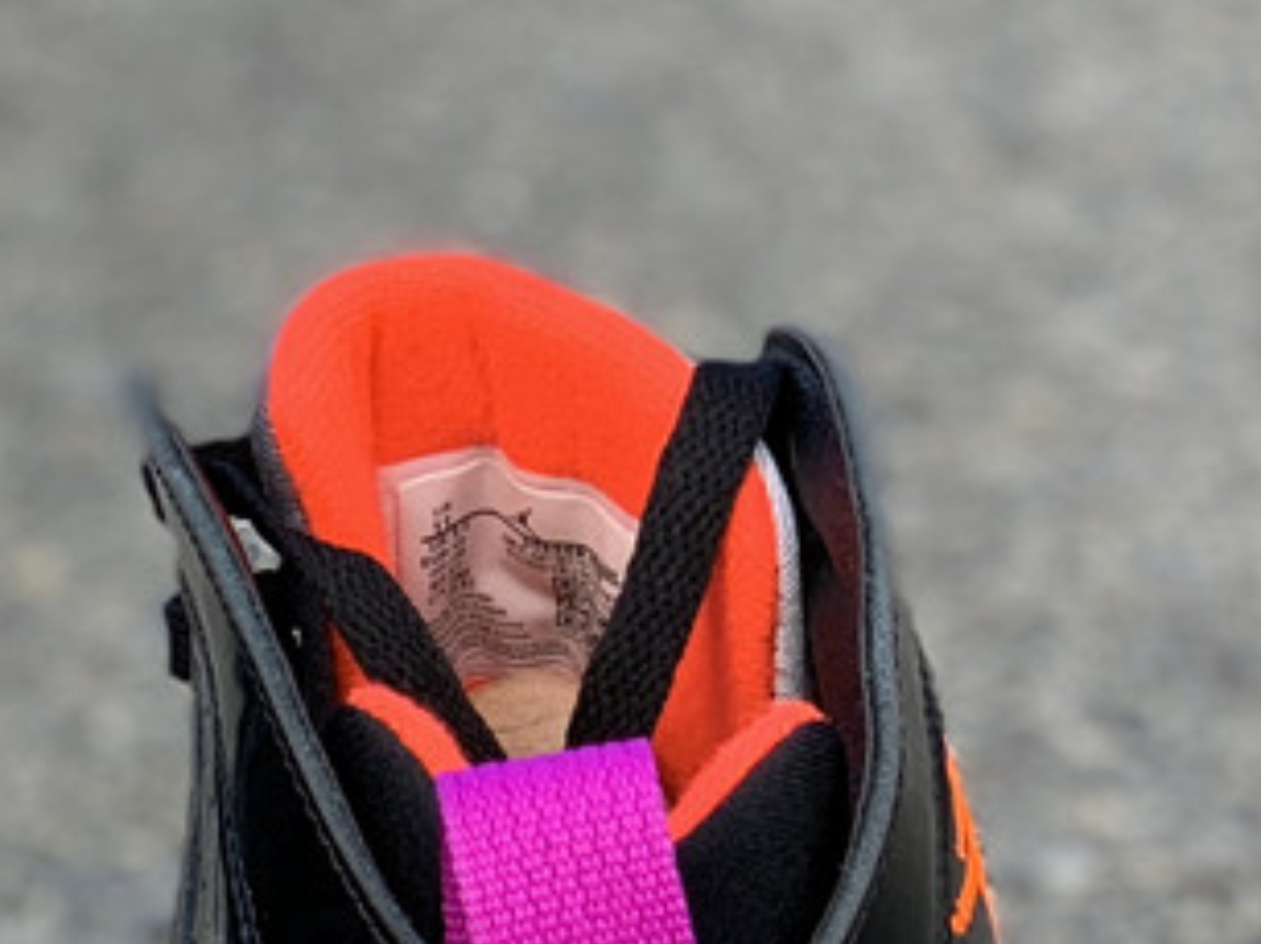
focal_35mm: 153
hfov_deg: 12.8
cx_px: 21
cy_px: 1230
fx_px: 5569
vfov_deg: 9.5
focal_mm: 6
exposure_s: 1/122
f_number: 2.4
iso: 40
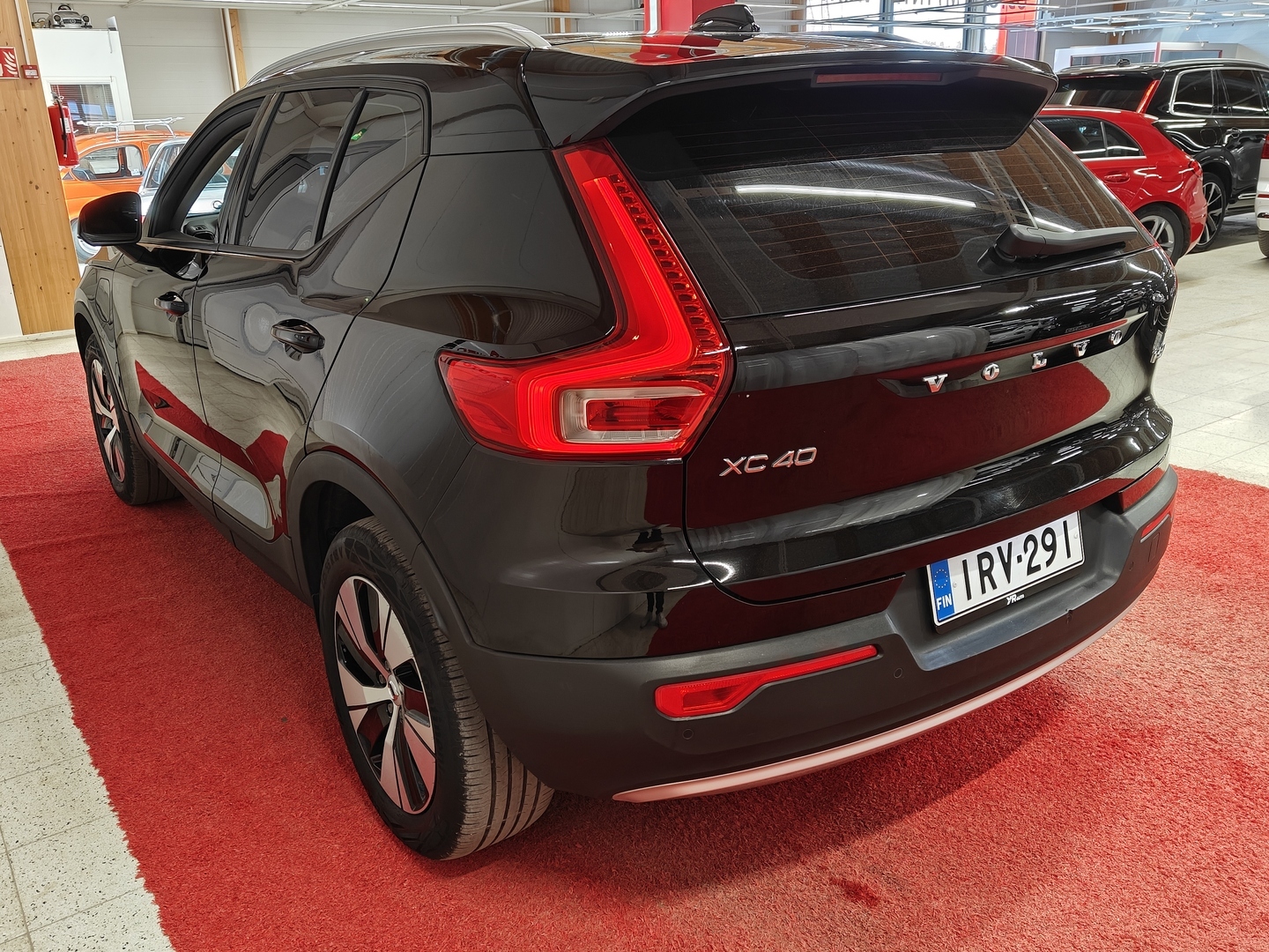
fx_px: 1063
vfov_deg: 48.2
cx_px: 634
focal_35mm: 29
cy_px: 476
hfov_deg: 61.7
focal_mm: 5.59
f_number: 1.8
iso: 80
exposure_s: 1/50
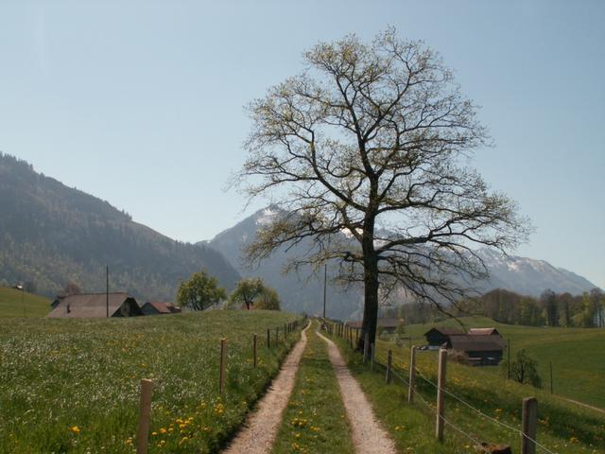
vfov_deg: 40.7
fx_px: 612
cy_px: 227
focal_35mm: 35
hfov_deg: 52.6
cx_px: 302
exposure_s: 1/250
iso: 50
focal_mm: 5.86
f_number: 7.1
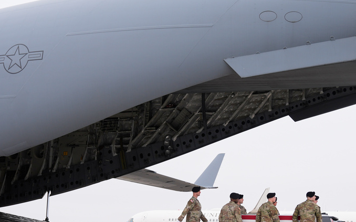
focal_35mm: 57
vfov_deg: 22.7
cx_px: 203
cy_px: 106
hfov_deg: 35.6
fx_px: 553
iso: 320
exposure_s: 1/1250
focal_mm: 37
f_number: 3.5
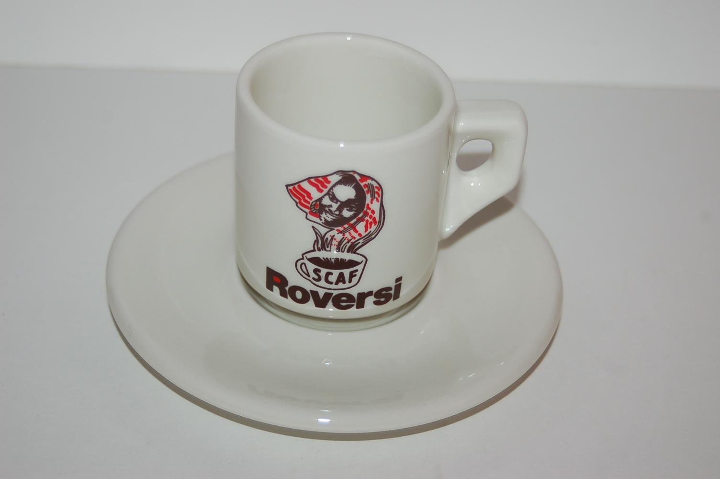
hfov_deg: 24.2
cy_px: 240
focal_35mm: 84
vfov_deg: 16.2
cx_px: 360
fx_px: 1678
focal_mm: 56
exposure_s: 1/60
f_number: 5
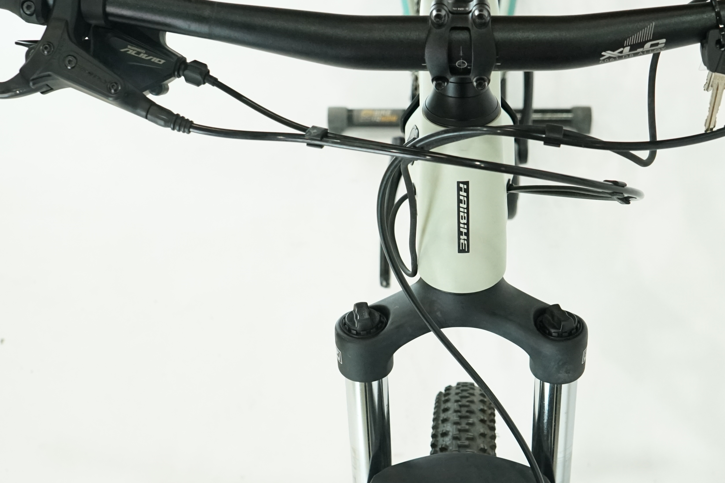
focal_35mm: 60
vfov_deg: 22.5
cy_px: 344
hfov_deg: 33.2
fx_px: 1208
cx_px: 462
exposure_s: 1/200
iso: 2500
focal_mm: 33
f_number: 6.3
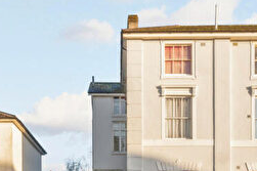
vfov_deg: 34.1
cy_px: 93
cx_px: 188
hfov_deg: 48.0
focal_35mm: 39
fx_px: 278
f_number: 16
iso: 400
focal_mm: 14
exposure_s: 1/60
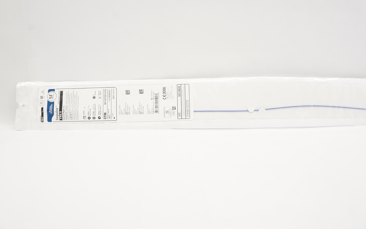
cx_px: 182
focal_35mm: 28
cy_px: 108
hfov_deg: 66.5
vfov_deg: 44.5
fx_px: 279
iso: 400
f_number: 8
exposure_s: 1/30
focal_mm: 18
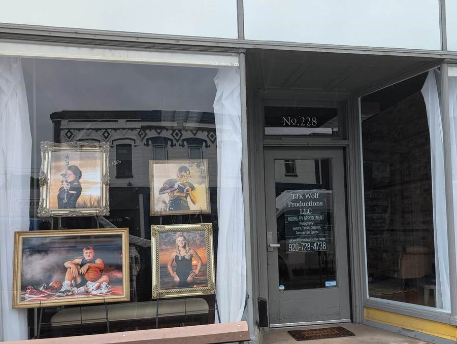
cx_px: 263
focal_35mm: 34
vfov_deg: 41.6
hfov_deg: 53.7
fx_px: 450
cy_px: 212
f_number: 1.68
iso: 22
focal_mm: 6.9
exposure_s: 1/161
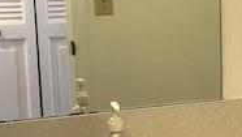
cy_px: 107
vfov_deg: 11.5
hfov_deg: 19.2
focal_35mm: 105
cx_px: 288
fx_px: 674
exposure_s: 1/17
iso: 40
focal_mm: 4
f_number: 1.8
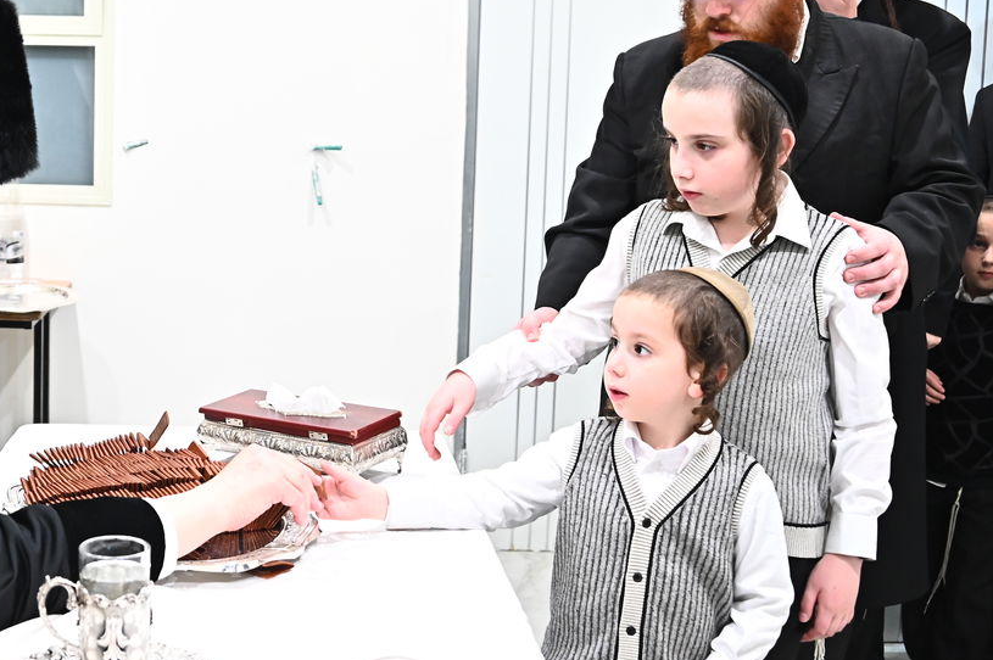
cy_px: 251
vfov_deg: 24.5
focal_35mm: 55
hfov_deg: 35.5
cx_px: 258
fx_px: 1516
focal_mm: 32
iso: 3200
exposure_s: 1/160
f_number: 4
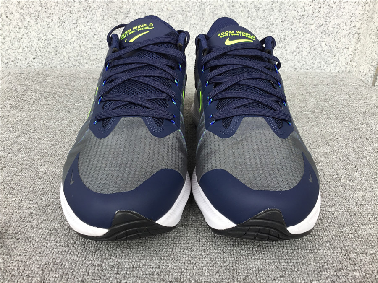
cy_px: 142
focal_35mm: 31
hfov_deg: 58.4
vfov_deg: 45.4
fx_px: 339
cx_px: 189
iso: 25
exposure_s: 1/50
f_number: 2.4
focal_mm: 3.3
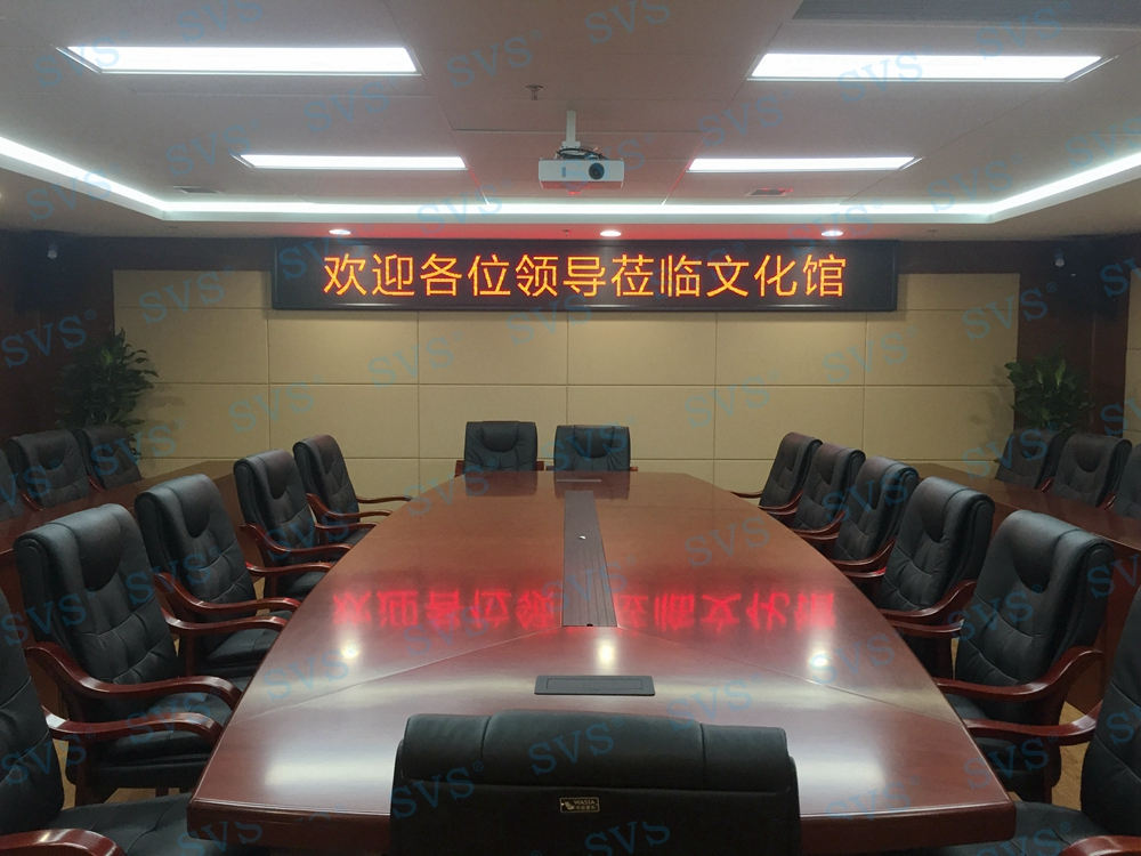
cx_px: 570
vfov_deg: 48.2
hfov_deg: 61.7
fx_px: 956
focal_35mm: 29
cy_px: 428
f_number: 2.2
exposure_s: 1/33
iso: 50
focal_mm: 4.15
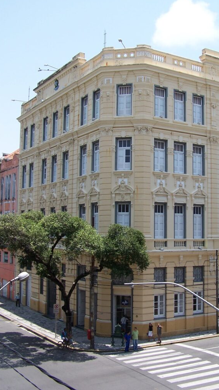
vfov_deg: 48.4
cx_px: 146
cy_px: 193
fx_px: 434
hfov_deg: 28.2
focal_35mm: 42
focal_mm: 6.3
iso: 80
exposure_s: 1/500
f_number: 4
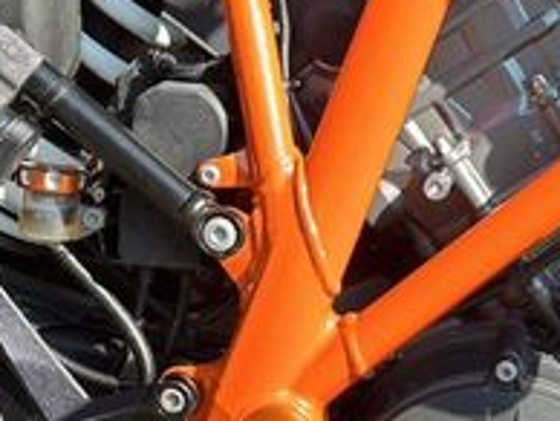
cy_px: 283
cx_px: 566
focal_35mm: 158
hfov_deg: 12.3
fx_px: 2559
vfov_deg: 9.4
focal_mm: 6.86
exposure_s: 1/843
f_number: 1.78
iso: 80
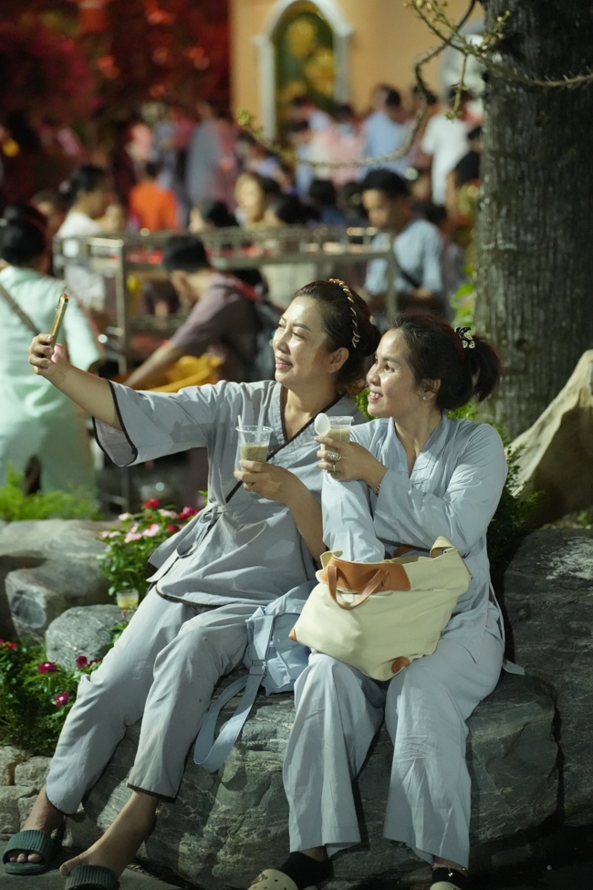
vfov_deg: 19.3
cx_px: 296
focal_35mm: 106
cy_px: 445
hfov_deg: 12.9
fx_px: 2619
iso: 16000
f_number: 2.8
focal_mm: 106
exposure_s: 1/160
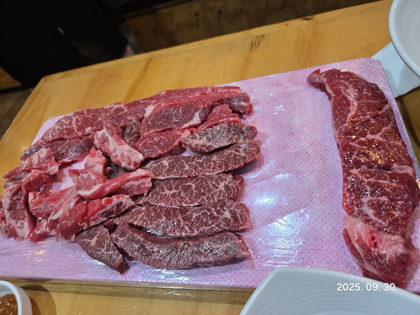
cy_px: 158
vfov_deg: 58.9
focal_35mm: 23
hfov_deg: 73.9
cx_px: 210
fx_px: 279
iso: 200
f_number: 1.8
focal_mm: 5.4
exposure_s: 1/120
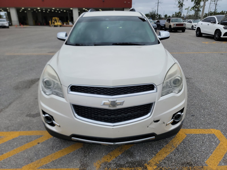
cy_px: 85
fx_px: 157
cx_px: 114
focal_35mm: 24
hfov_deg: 71.6
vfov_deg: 56.8
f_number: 1.8
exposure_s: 1/489
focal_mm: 6.7
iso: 50
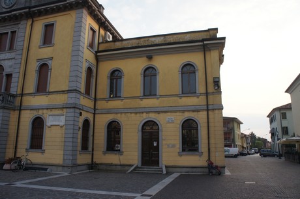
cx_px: 150
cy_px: 100
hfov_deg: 67.4
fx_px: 225
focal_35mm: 27
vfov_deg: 47.9
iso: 500
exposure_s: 1/250
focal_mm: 18
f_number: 6.3
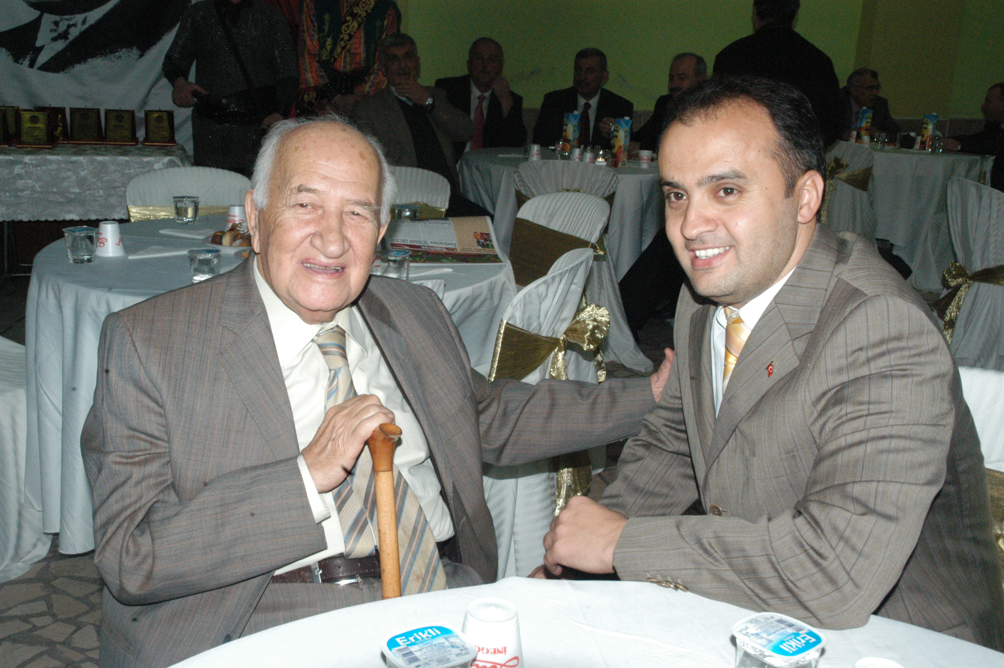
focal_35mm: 40
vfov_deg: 33.0
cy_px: 334
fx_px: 1128
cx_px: 502
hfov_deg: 48.0
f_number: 13
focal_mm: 27
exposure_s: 1/60
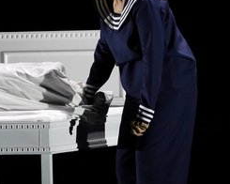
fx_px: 3295
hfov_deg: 4.0
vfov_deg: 3.2
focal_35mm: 484
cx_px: 73
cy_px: 52
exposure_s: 1/400
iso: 1600
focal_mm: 280
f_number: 8
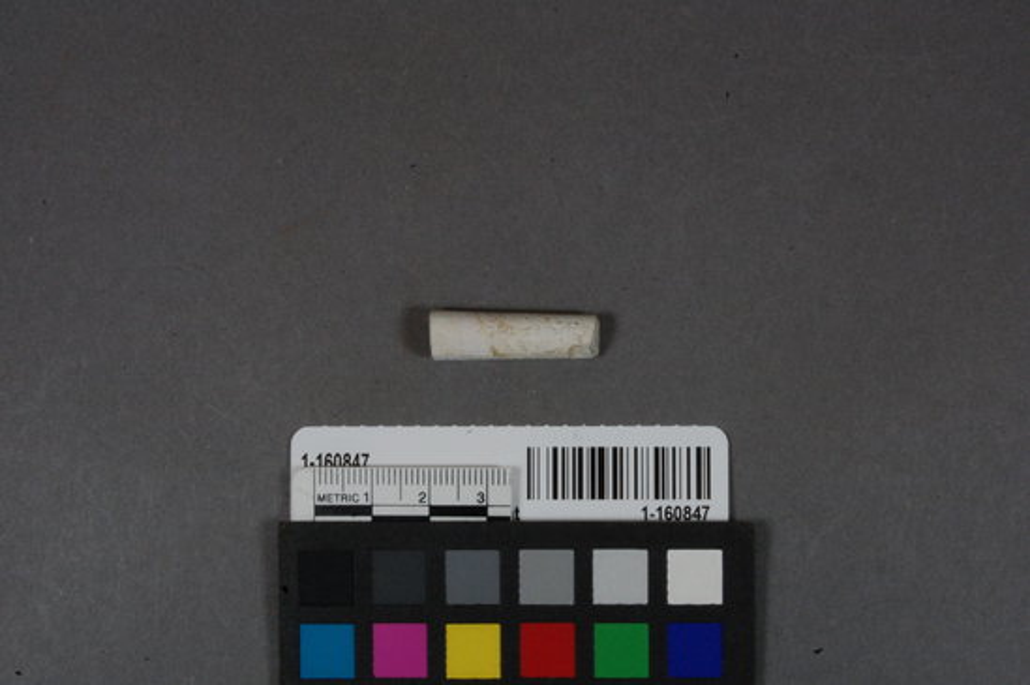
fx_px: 2358
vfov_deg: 16.5
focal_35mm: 82
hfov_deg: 24.6
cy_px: 342
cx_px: 515
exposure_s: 1/25
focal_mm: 55
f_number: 32
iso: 1600
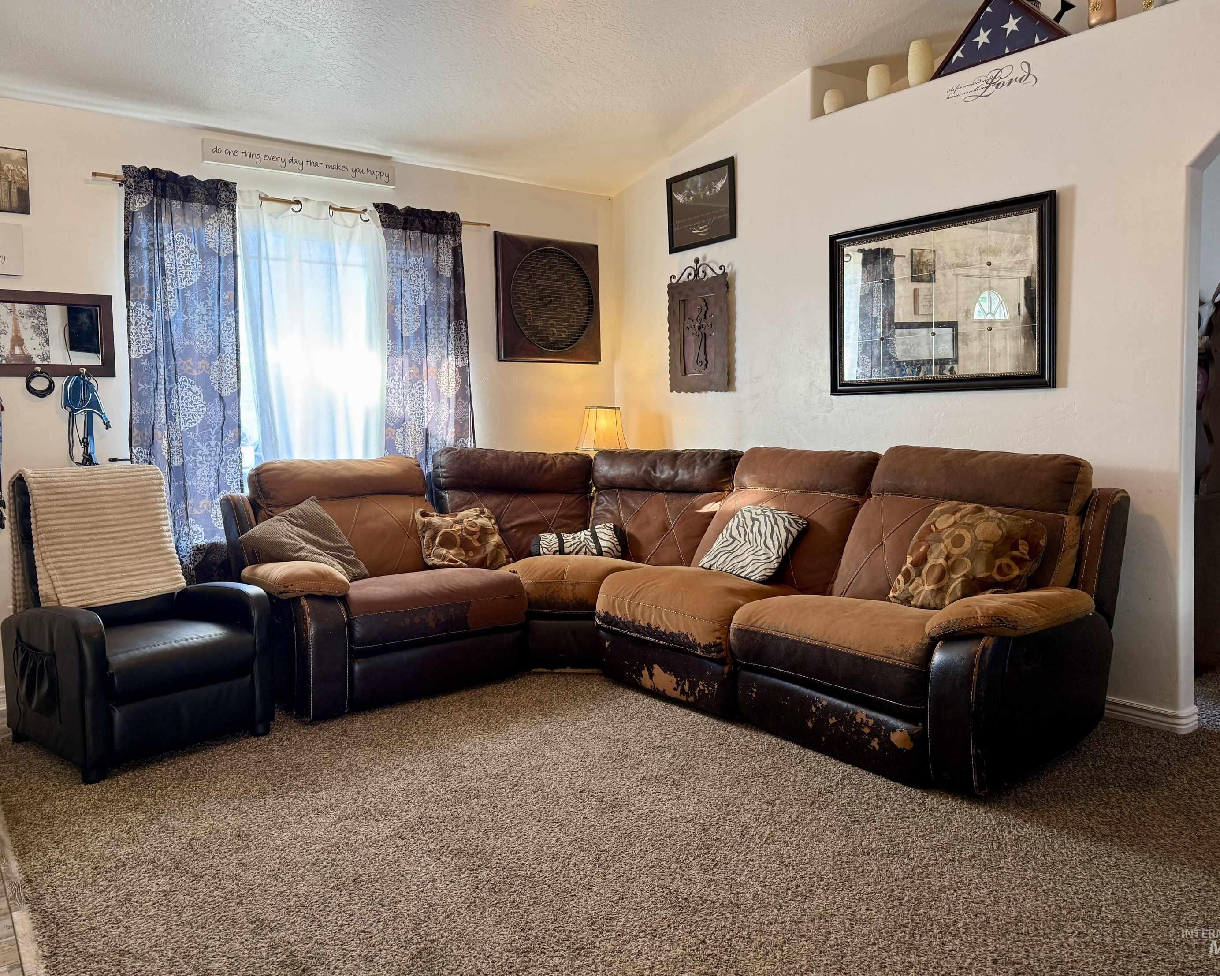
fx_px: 939
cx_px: 606
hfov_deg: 66.0
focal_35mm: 26
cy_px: 472
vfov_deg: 54.9
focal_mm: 6.76
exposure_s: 1/60
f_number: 1.78
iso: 160
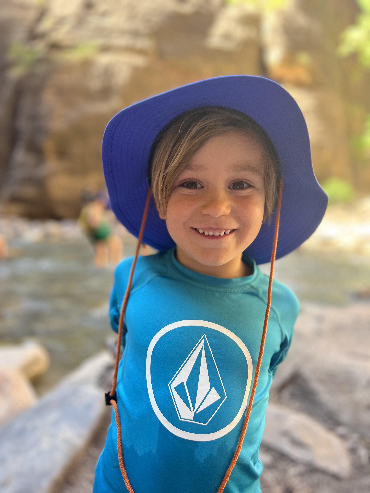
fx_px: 371
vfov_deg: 67.3
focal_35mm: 26
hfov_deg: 53.1
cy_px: 246
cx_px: 185
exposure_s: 1/121
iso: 80
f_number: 1.5
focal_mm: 5.7
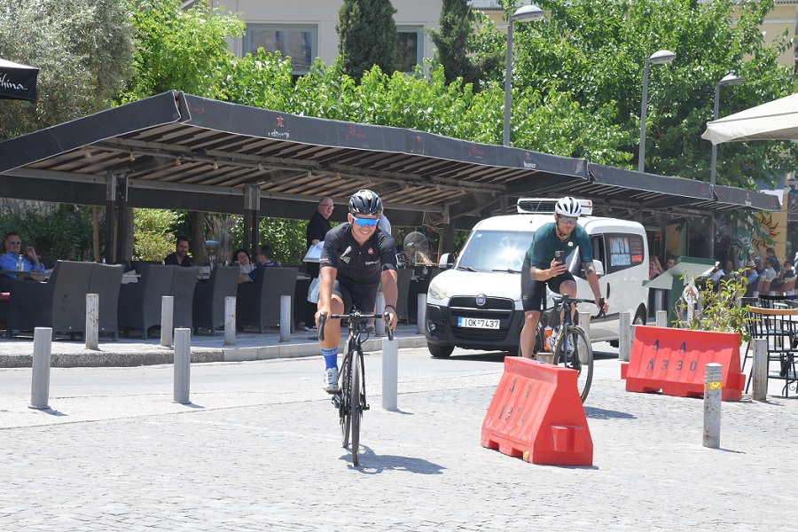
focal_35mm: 92
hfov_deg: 22.1
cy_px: 266
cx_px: 399
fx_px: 2039
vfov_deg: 14.9
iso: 500
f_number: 16
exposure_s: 1/200
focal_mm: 92
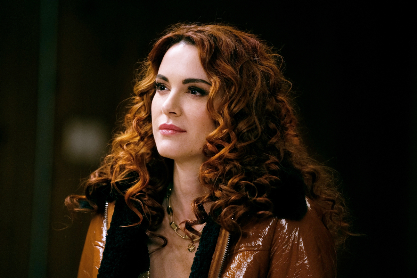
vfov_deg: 6.9
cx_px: 208
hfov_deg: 10.3
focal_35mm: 200
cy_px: 139
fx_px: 2316
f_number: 2.8
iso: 4000
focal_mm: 200
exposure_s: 1/320
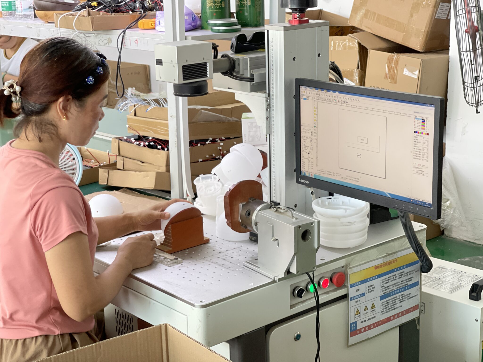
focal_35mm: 64
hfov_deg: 30.3
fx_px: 893
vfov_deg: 22.9
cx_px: 242
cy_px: 181
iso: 200
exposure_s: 1/121
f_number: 2.2
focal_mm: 7.5
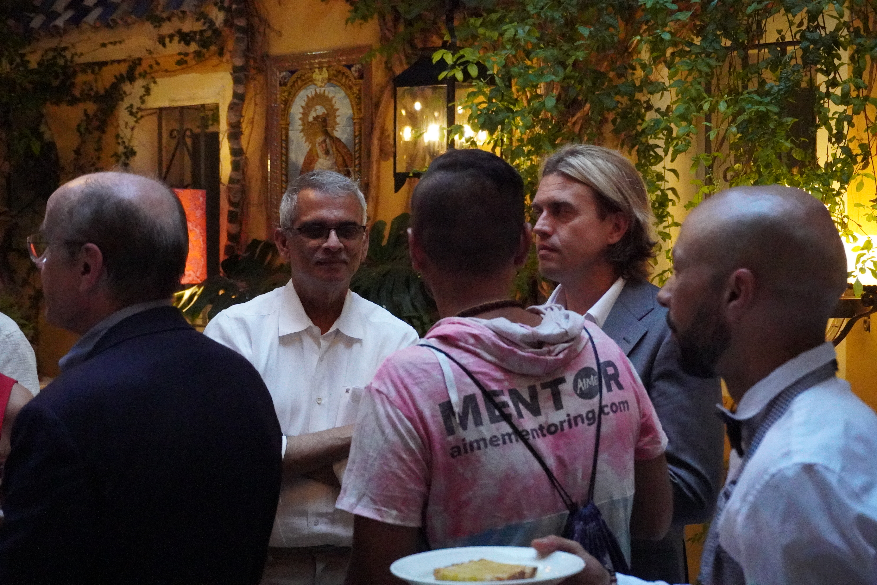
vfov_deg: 18.2
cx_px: 438
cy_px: 292
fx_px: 1827
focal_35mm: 75
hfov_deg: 27.0
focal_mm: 50
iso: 16000
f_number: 5.6
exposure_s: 1/640
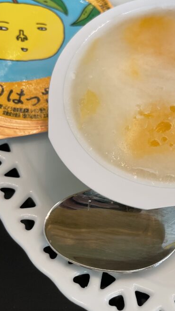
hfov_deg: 26.2
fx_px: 363
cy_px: 141
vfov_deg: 46.3
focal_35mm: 44
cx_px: 159
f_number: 1.6
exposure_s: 1/100
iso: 100
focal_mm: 4.2
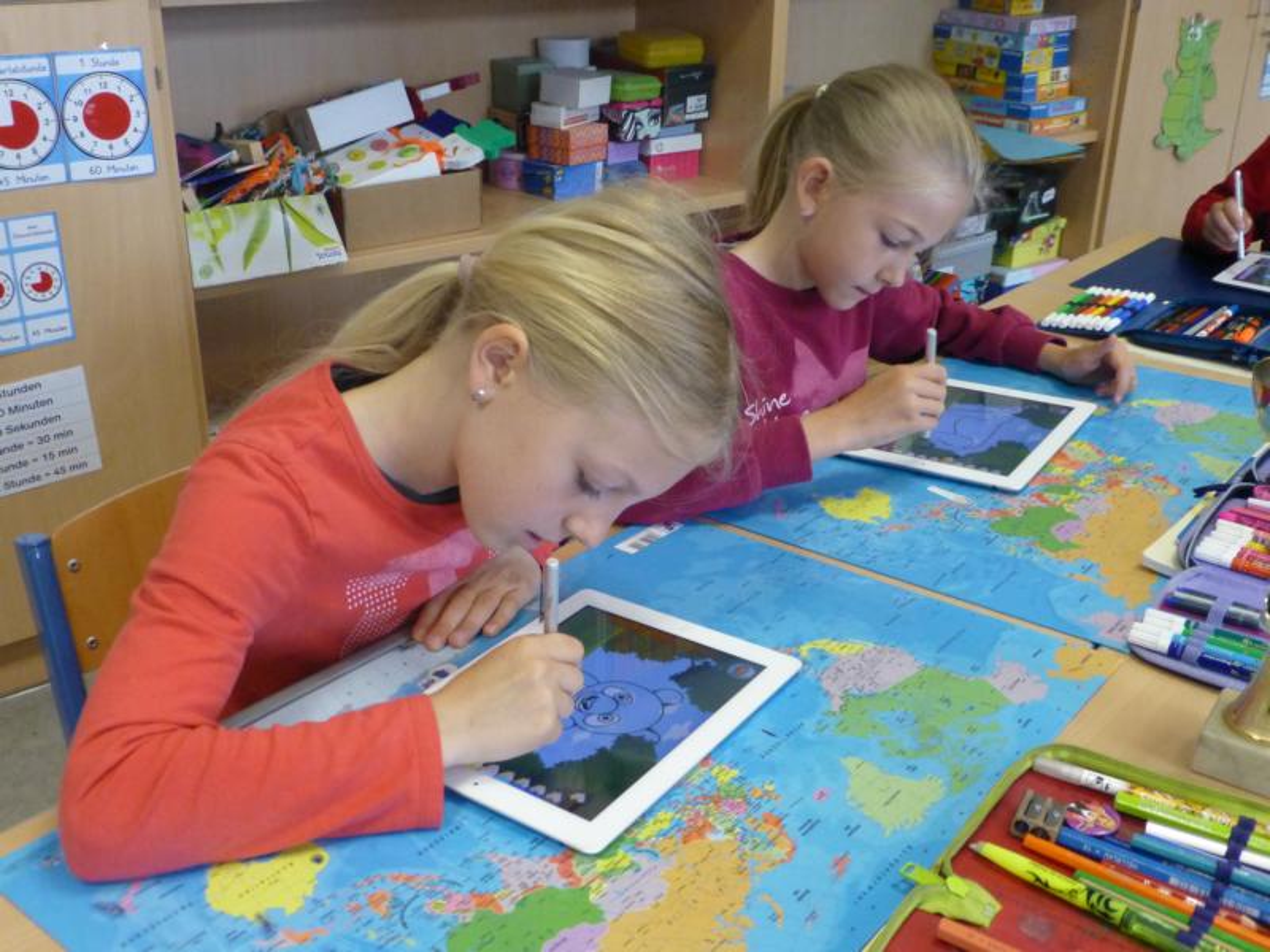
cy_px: 476
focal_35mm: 35
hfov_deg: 52.6
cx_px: 635
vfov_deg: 40.7
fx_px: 1284
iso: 800
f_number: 3.7
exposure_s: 1/100
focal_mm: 6.1
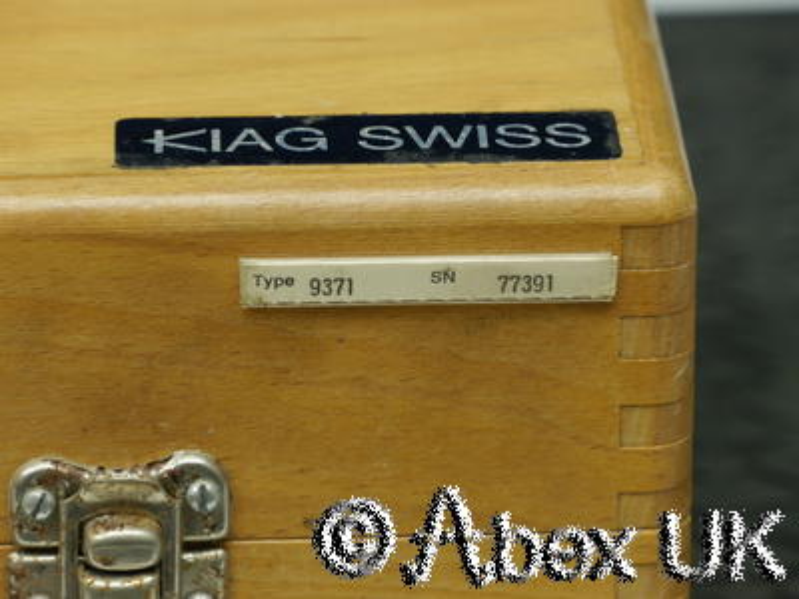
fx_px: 6463
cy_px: 300
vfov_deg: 5.3
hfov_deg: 7.1
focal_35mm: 280
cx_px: 400
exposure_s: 1/5
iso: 400
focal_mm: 140
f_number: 8
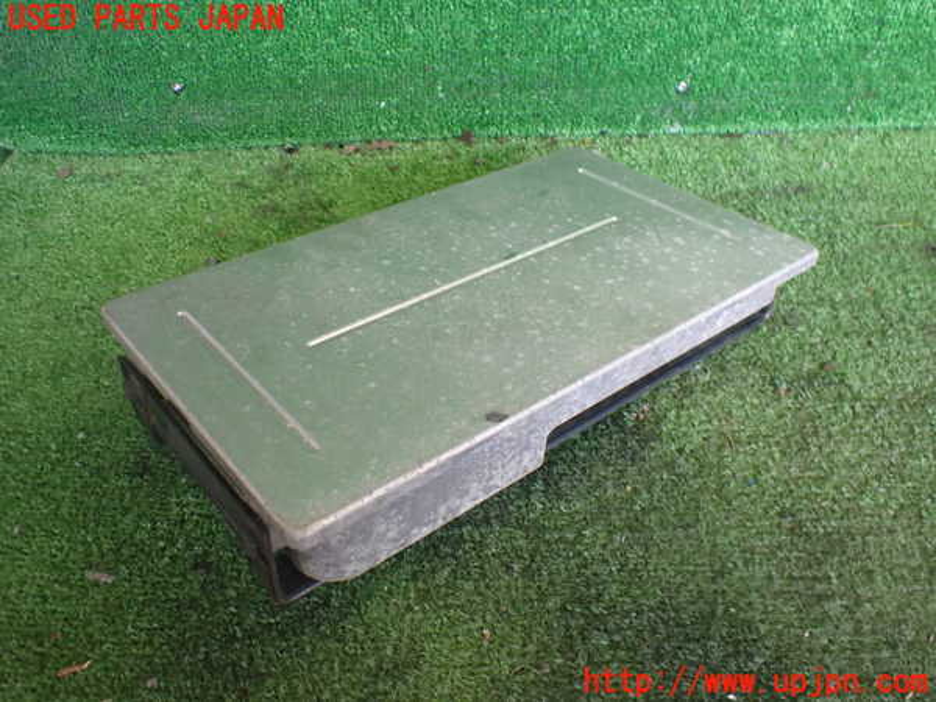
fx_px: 811
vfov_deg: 46.8
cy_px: 351
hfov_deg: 60.0
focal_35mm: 30
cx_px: 468
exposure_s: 1/125
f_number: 2.3
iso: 640
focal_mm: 5.4
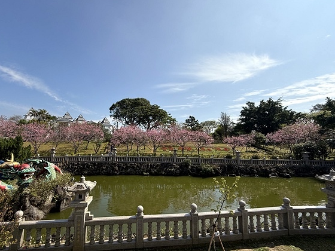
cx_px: 154
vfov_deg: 78.1
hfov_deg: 94.3
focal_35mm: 16
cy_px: 127
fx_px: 155
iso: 50
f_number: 2.2
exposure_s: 1/2506
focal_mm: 2.22
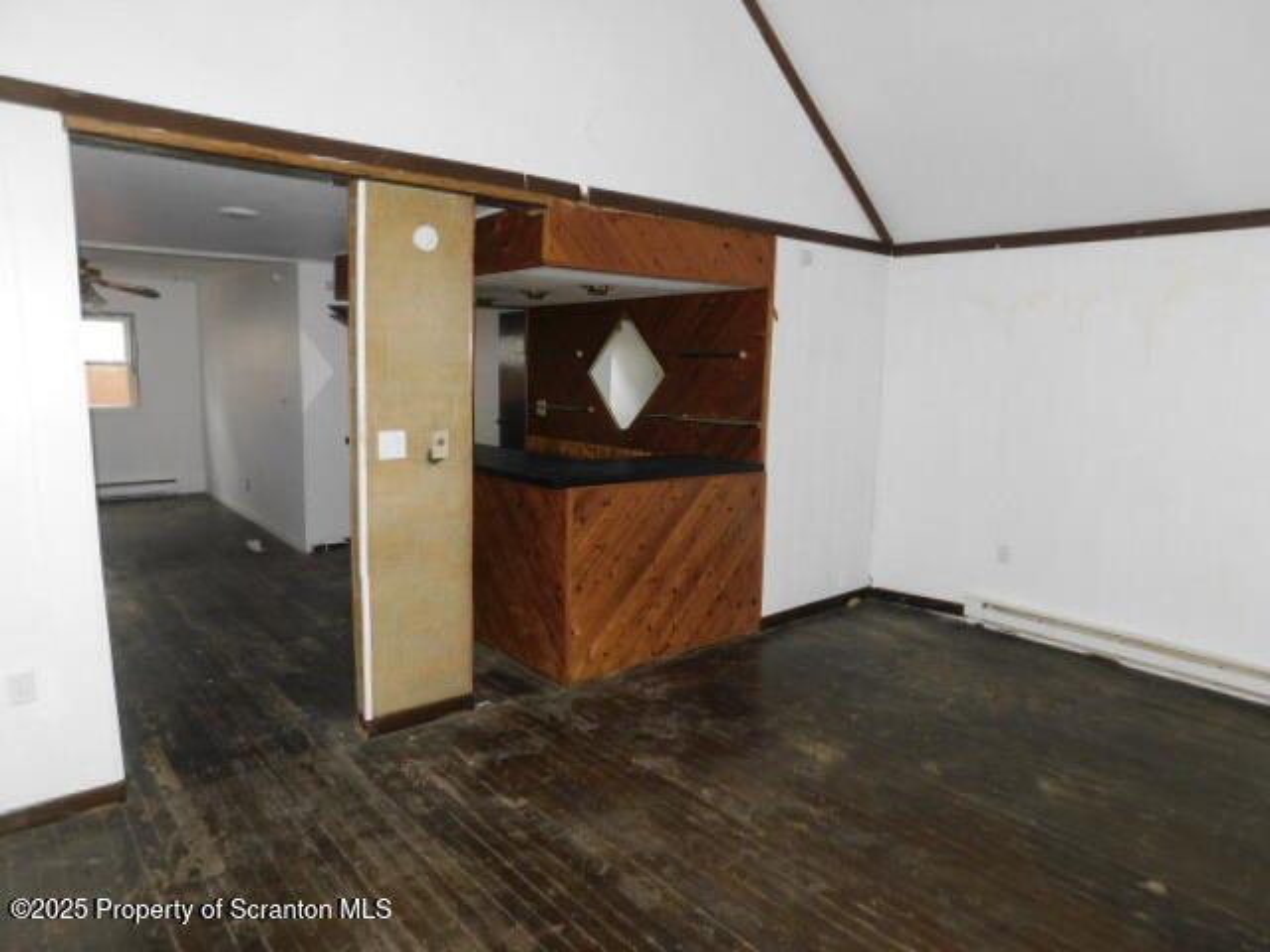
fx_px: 844
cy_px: 476
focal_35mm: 23
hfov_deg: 73.9
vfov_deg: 58.9
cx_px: 635
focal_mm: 4
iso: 250
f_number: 3
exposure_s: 1/30
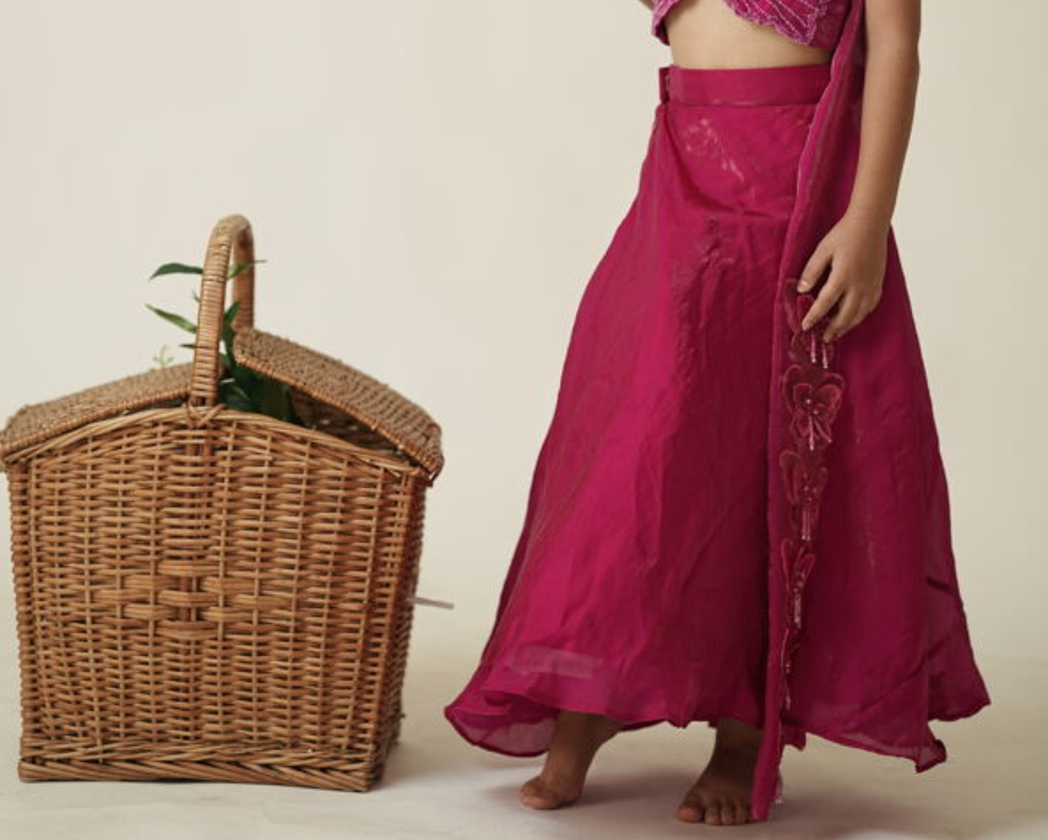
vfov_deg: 12.7
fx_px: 3755
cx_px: 525
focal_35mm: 121
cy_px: 149
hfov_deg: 15.9
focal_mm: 85
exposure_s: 1/160
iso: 320
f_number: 2
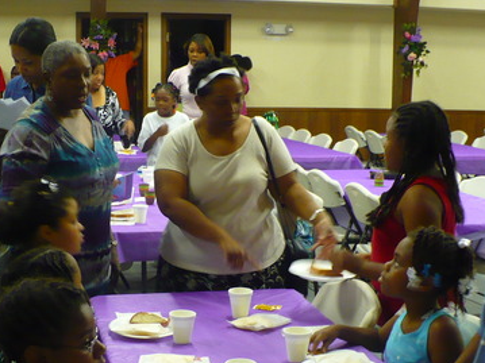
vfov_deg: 22.1
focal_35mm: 66
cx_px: 219
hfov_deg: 29.4
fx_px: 924
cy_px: 259
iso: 200
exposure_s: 1/8
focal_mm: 6.1
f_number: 2.8
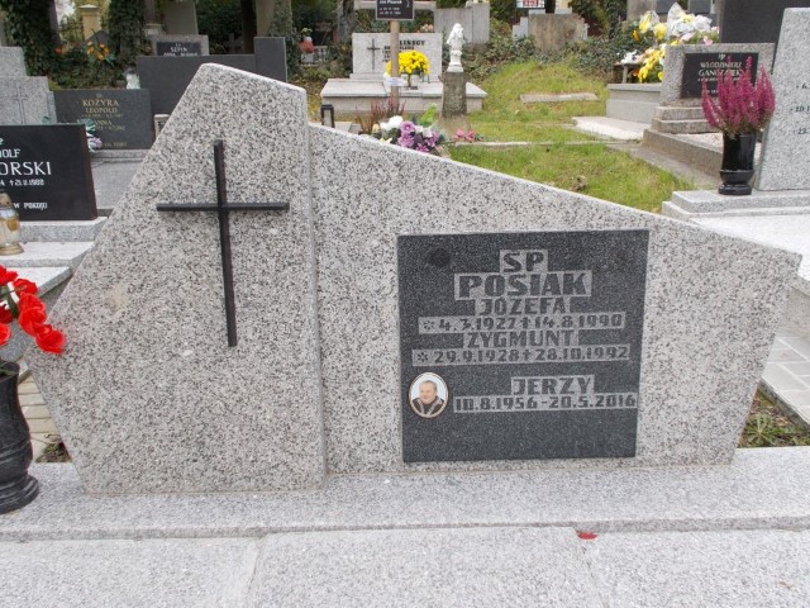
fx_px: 796
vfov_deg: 41.8
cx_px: 405
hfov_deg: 54.0
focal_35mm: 34
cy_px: 304
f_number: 3.6
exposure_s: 1/125
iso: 80
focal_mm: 6
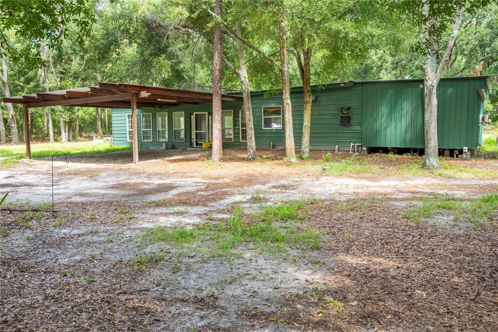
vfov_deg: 43.6
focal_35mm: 30
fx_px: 415
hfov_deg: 61.9
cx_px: 249
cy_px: 166
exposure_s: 1/1000
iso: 250
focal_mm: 20
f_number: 8
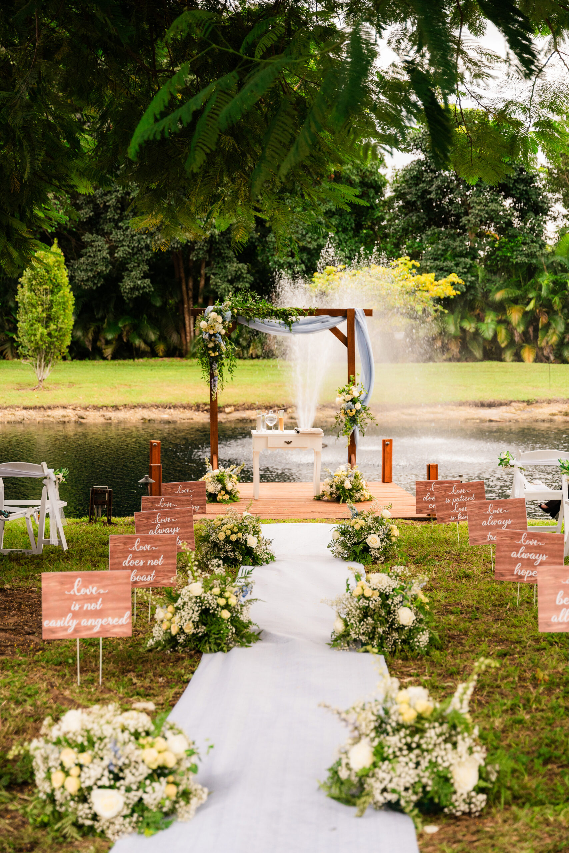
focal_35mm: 60
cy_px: 426
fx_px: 1422
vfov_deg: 33.4
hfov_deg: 22.6
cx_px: 284
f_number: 2.8
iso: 1250
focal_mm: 60
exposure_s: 1/125
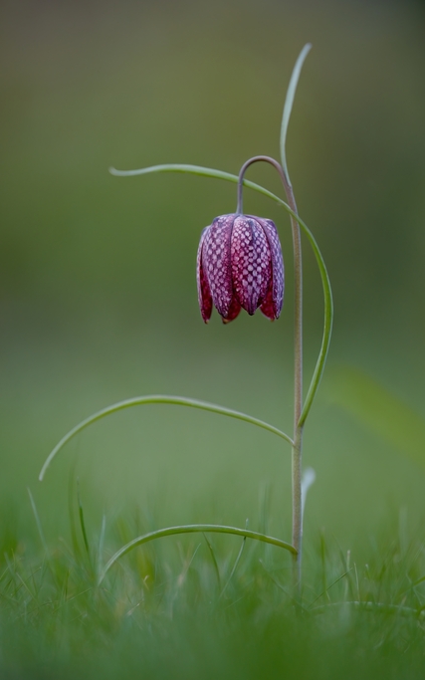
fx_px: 5725
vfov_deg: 6.8
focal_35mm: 309
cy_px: 340
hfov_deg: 4.3
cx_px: 203
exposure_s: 1/320
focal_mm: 300
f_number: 2.8
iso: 1400
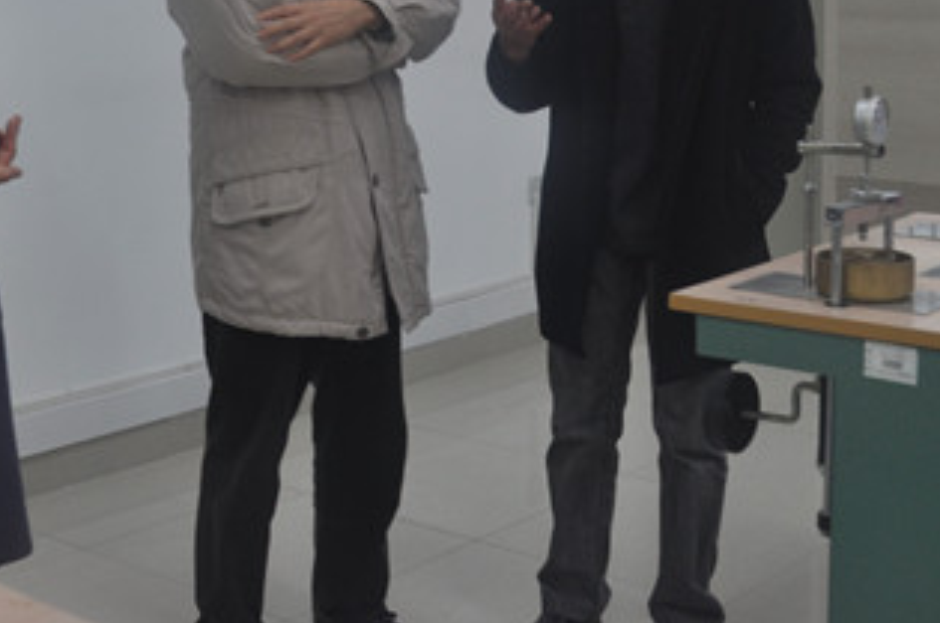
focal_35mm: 60
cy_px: 6
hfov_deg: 33.2
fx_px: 1564
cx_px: 313
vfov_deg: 21.8
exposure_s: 1/30
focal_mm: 18
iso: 250
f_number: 5.6
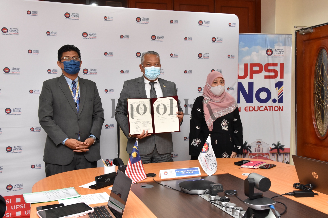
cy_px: 109
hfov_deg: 47.9
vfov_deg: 33.0
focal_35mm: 40
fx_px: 369
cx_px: 164
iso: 1600
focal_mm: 27
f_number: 8
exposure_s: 1/60
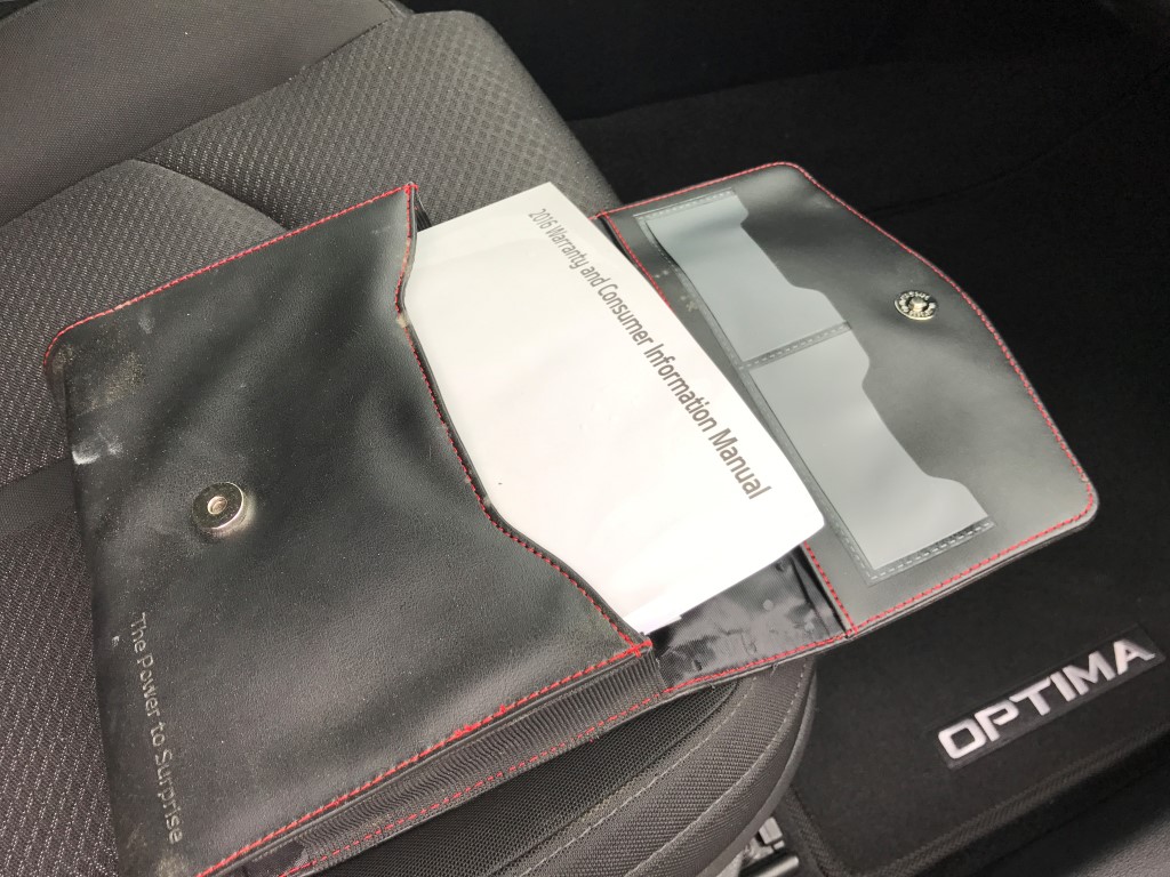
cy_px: 438
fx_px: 946
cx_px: 585
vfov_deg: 49.7
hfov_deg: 63.4
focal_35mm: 28
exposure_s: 1/182
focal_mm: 3.99
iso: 20
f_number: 1.8
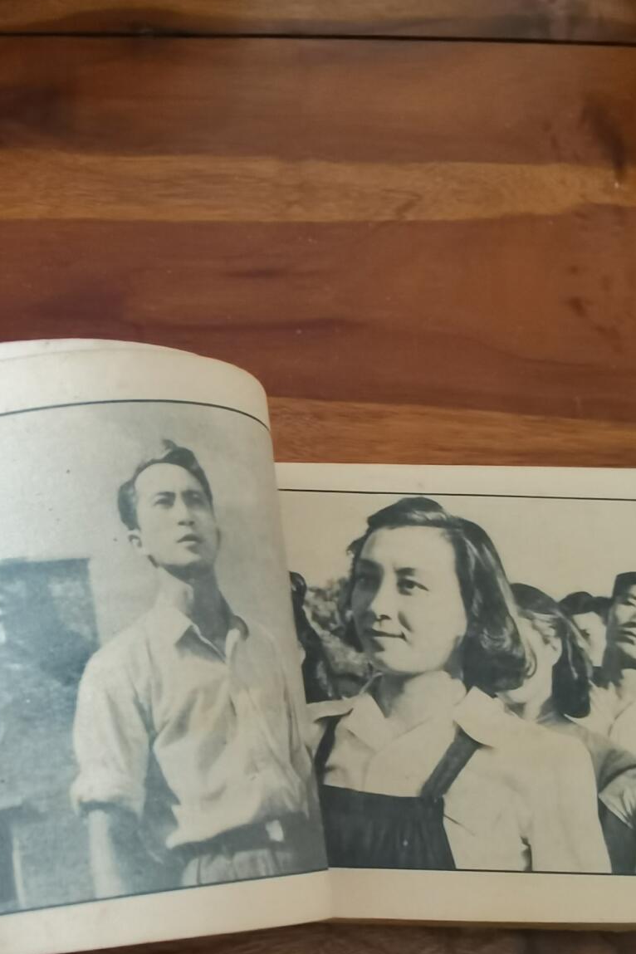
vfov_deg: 43.8
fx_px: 1166
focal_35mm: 44
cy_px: 641
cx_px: 281
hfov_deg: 30.5
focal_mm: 2.26
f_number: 2.2
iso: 500
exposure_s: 1/20
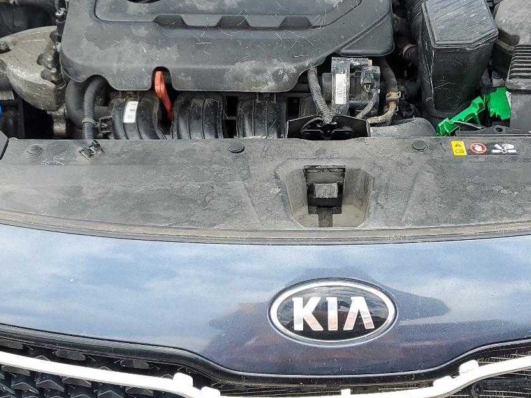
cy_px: 160
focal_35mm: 50
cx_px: 325
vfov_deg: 29.0
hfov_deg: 38.0
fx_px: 767
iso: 50
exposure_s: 1/500
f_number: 1.5
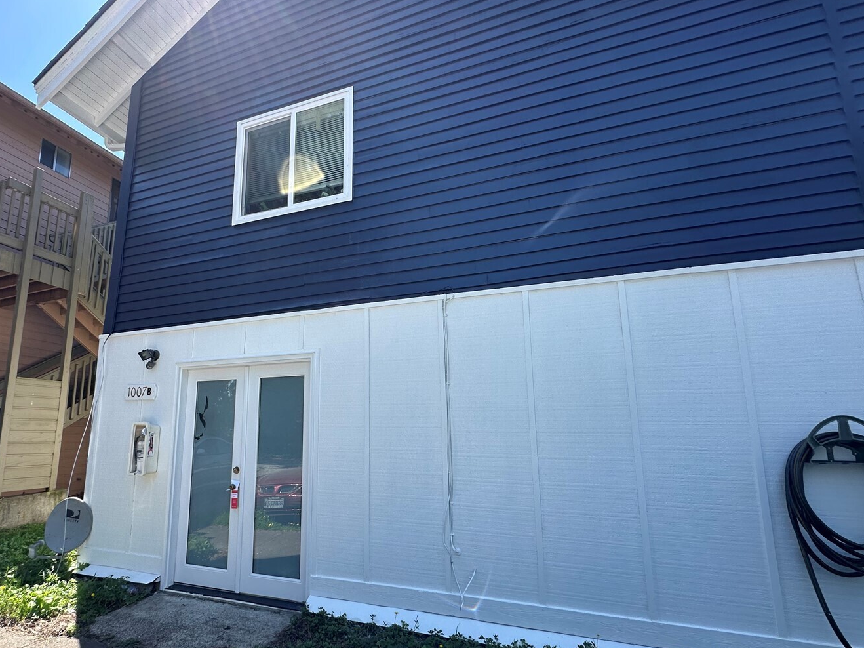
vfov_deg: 74.4
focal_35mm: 17
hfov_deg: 90.5
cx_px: 374
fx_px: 424
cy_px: 364
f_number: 2.2
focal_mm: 2.22
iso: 40
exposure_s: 1/698
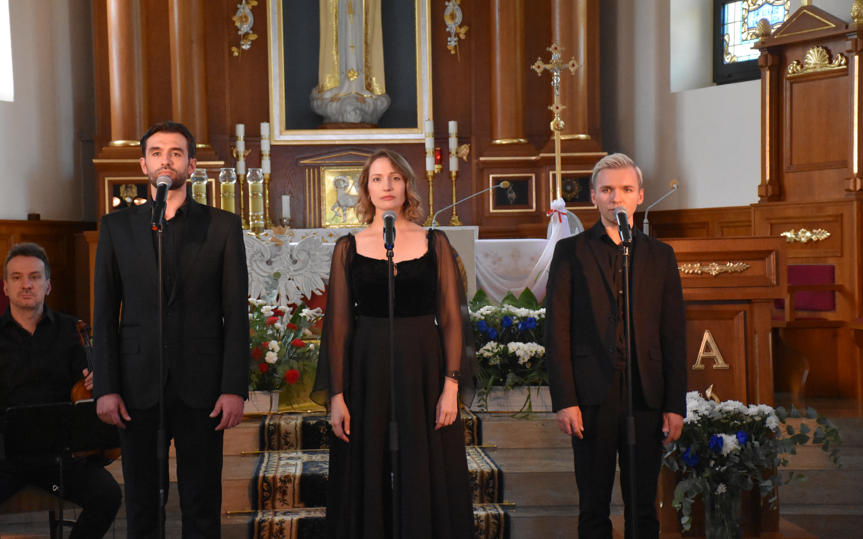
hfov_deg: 21.9
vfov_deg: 13.8
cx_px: 431
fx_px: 2234
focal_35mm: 95
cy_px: 258
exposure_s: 1/250
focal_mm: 62
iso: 5000
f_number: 5
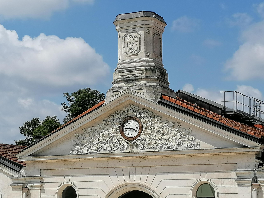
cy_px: 99
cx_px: 132
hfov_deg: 22.3
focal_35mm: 88
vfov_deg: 16.8
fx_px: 671
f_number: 1.8
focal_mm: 4.75
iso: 50
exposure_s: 1/3021
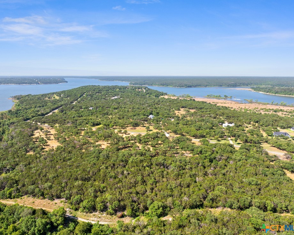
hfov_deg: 66.0
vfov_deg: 54.9
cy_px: 117
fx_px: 226
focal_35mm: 26
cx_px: 143
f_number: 2.8
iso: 140
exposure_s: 1/1000
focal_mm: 12.29
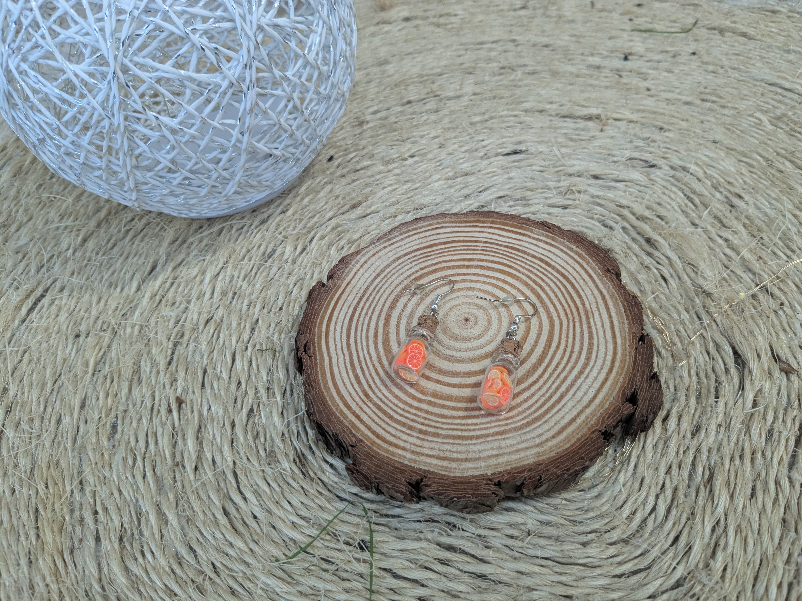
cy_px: 300
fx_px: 626
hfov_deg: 65.3
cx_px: 401
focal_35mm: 27
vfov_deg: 51.4
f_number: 1.73
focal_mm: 4.38
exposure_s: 1/99.9
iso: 235
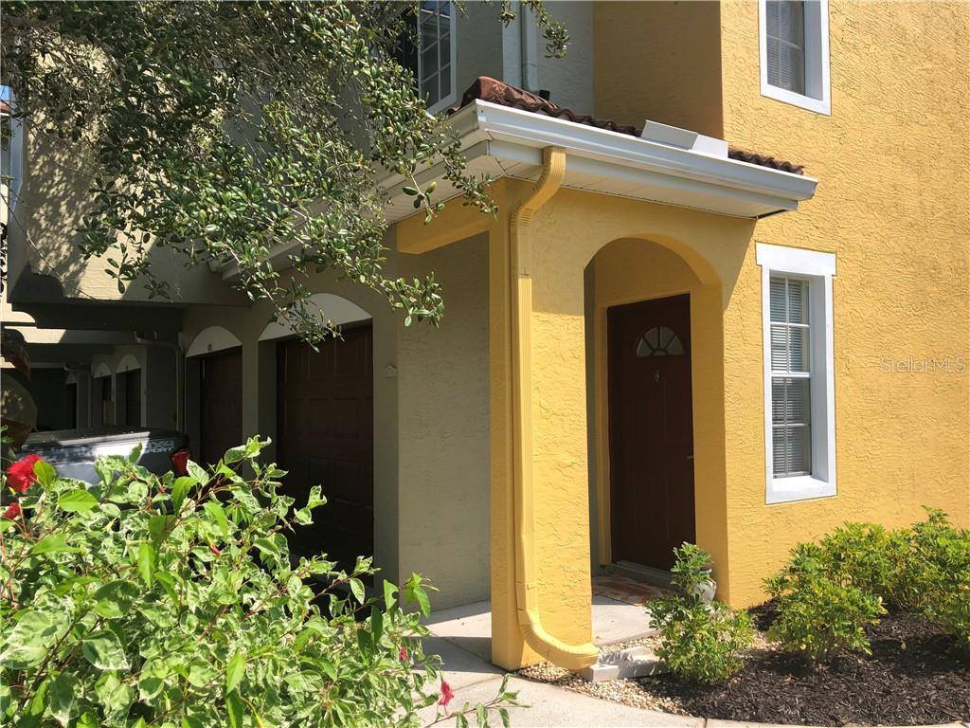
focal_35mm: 28
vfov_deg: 49.7
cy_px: 364
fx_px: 785
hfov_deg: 63.4
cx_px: 485
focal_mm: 4
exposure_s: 1/1548
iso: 20
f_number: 1.8
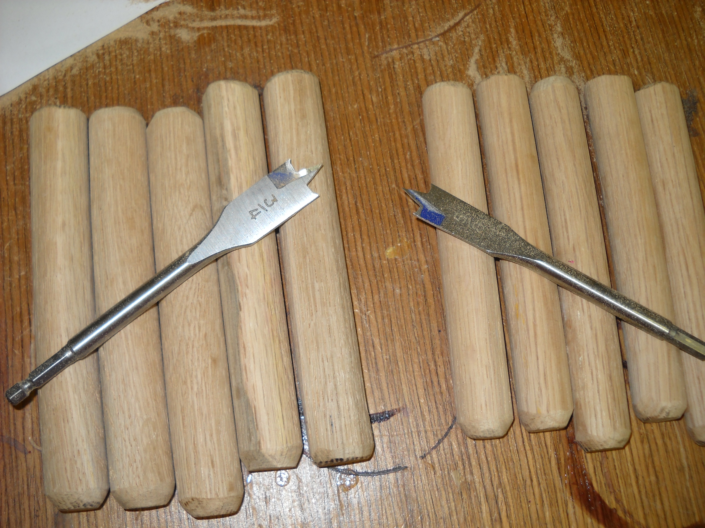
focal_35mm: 41
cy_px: 264
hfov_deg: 45.8
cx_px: 352
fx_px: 835
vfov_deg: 35.1
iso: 64
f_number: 3.1
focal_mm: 6.72
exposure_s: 1/30
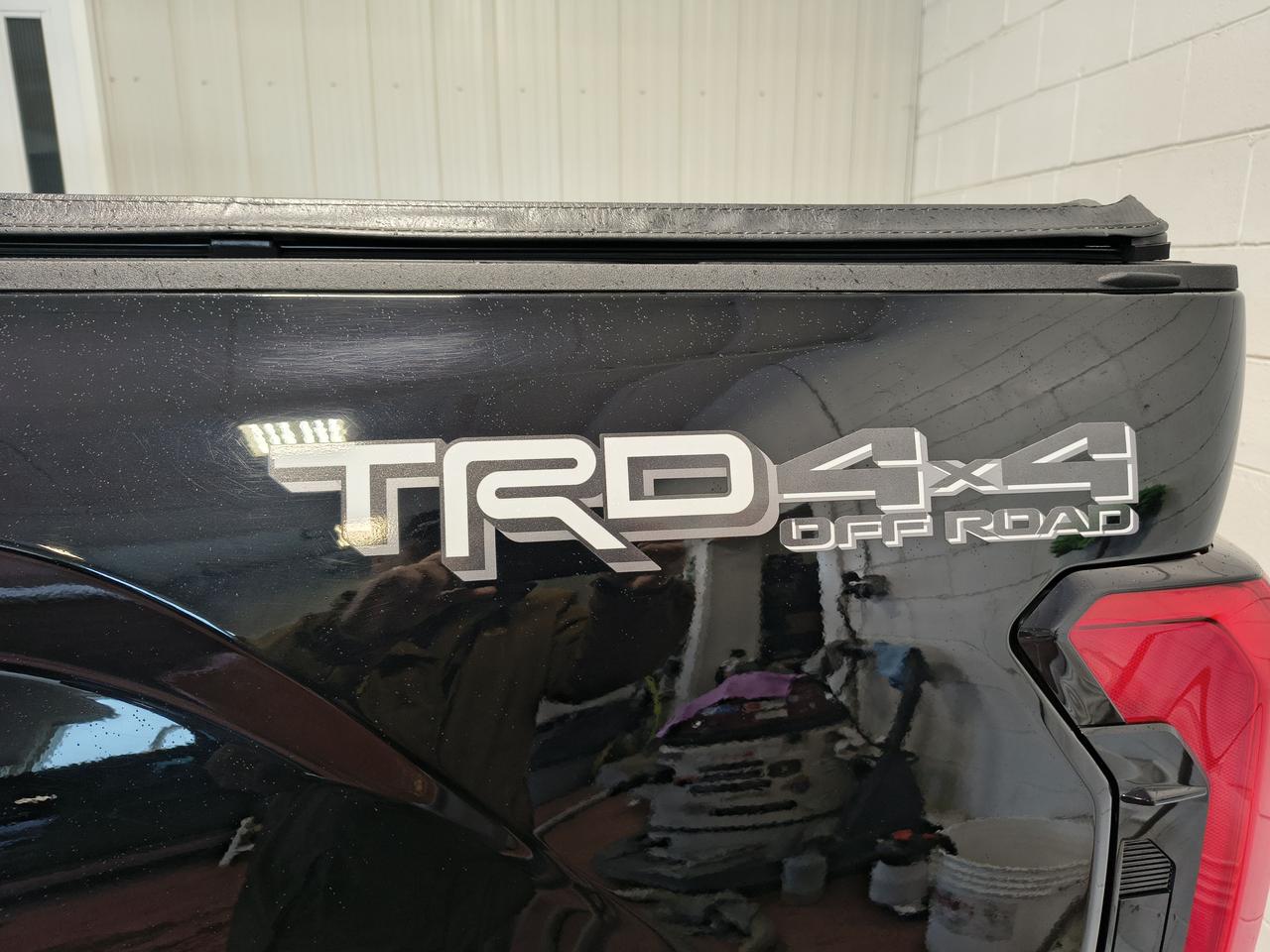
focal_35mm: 24
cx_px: 635
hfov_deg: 71.6
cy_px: 476
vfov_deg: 56.8
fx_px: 881
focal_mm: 5.56
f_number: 1.8
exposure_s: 1/120
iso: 459
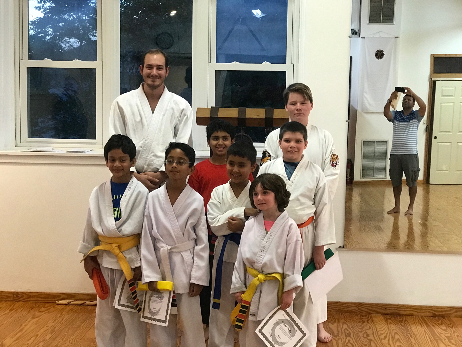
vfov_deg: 25.7
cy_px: 174
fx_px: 761
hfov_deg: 33.8
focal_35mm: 57
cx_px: 231
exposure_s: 1/59
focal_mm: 6.6
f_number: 2.8
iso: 500
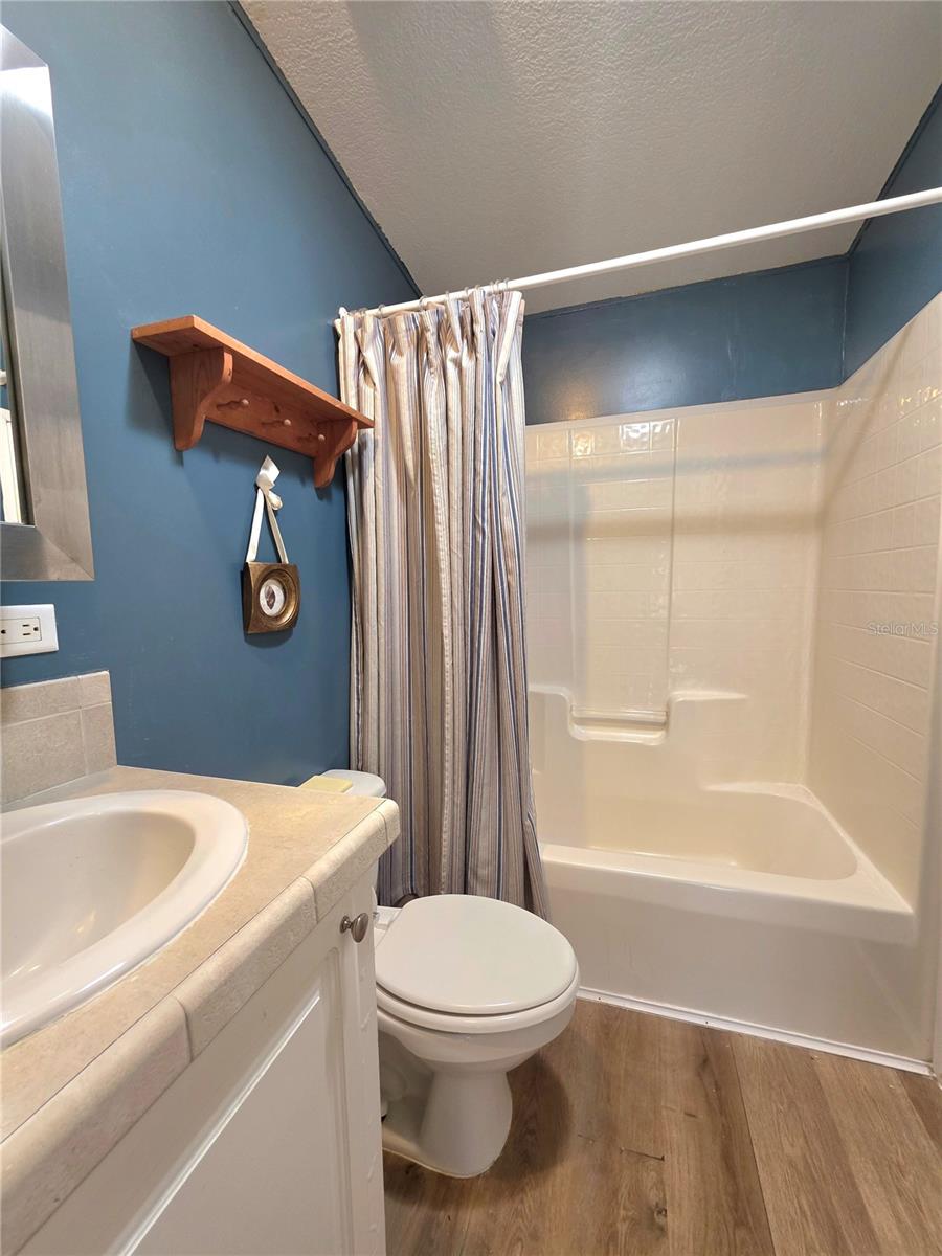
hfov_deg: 89.9
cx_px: 471
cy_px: 628
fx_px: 472
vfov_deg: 106.2
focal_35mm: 13
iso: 250
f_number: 1.9
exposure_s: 1/60.2
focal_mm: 2.2
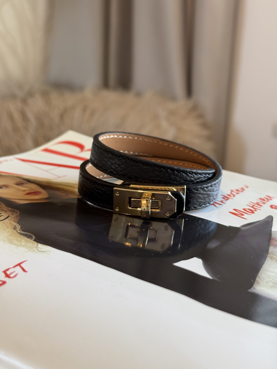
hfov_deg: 30.3
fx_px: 512
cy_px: 184
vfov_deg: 39.7
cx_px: 138
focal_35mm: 48
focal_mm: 6.76
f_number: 1.78
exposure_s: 1/100
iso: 125
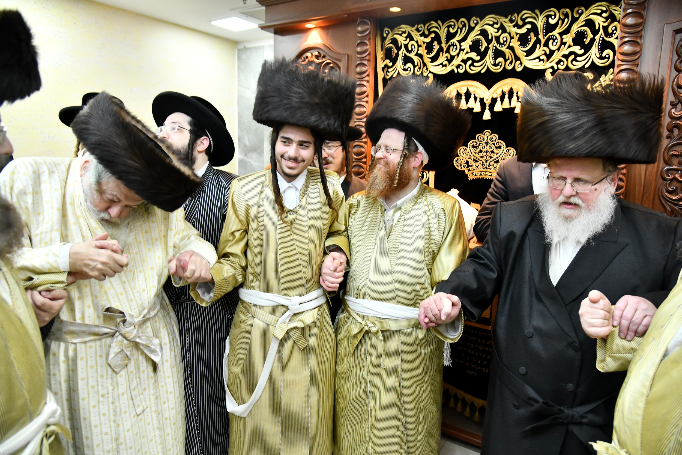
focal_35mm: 24
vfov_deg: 53.1
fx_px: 455
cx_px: 341
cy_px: 228
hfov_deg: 73.7
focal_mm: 24
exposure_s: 1/200
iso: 2000
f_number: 4.5
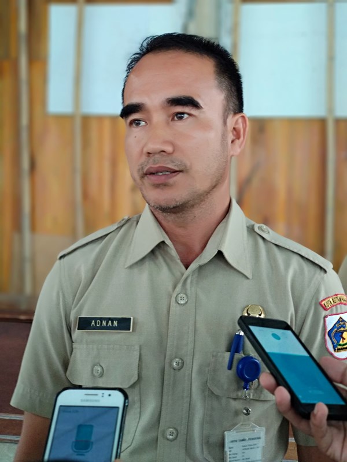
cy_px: 231
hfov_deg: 28.0
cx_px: 174
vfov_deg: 36.8
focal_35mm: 52
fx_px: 695
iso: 640
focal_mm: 5.99
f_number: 2.6
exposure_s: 1/50
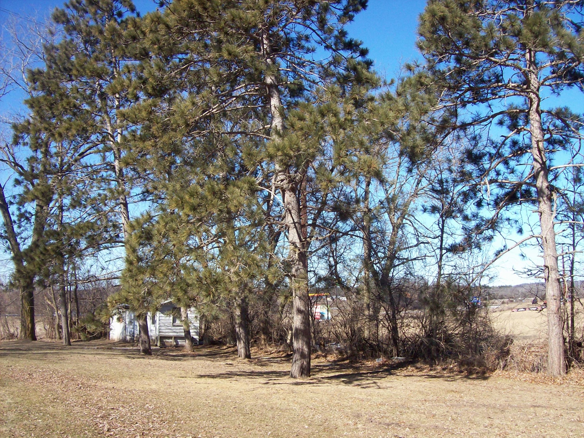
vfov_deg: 39.6
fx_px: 607
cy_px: 219
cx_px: 292
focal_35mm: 36
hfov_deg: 51.4
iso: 80
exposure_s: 1/419
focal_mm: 6
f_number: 4.8
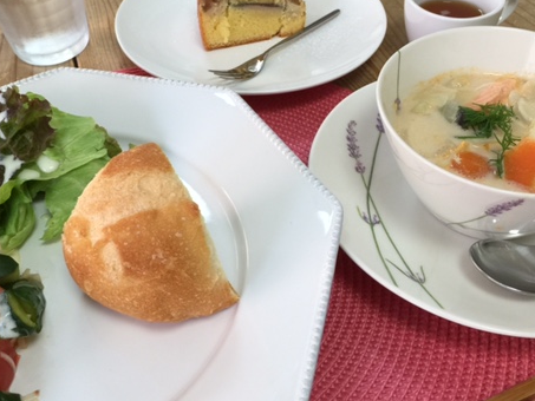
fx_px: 634
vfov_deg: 35.0
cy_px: 156
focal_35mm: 41
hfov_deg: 45.7
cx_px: 235
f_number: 2.2
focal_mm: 4.15
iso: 32
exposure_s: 1/40
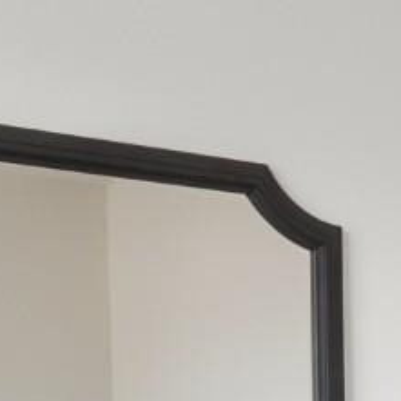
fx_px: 1612
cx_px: 670
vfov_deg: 13.9
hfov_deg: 13.1
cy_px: 425
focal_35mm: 123
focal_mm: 11
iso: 100
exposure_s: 1/3
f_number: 4.8
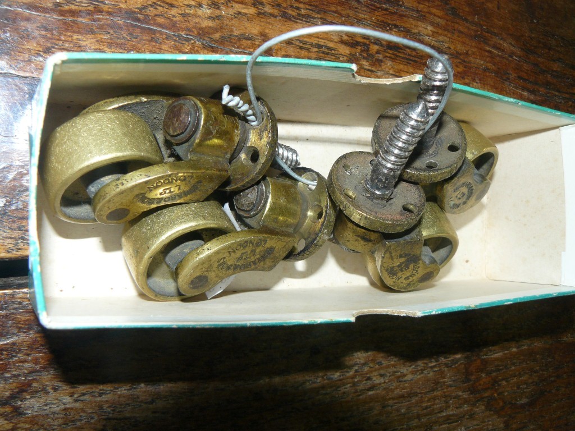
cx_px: 288
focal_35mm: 36
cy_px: 216
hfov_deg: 51.4
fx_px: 598
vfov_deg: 39.7
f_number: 4
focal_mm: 6
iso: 100
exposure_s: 1/30
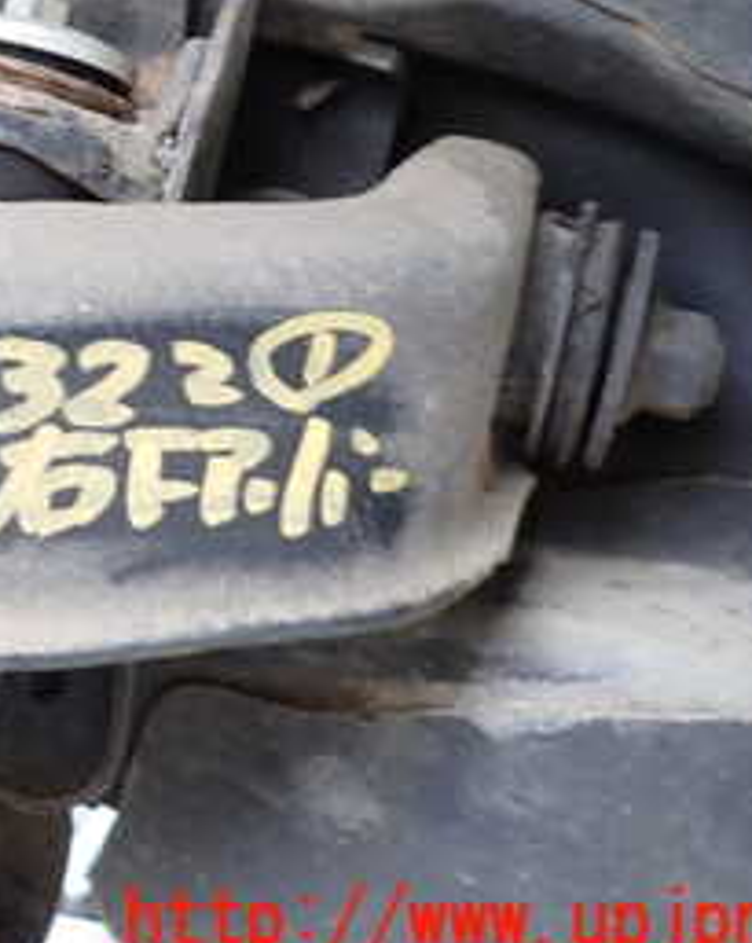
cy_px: 143
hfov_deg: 24.2
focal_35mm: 57
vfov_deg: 31.9
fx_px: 1589
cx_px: -147
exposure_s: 1/50
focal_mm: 4.5
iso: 200
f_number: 2
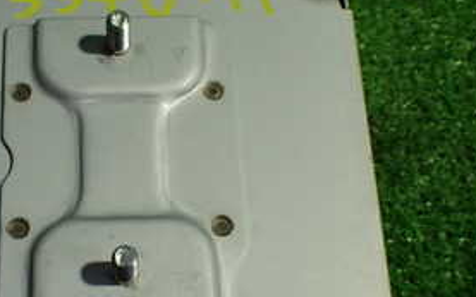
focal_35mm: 69
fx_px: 895
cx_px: 136
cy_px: 203
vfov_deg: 18.8
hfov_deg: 29.4
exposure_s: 1/125
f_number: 2.3
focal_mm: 5.4
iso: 320
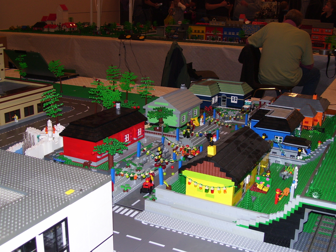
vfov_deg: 32.2
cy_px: 126
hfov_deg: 42.1
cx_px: 168
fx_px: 437
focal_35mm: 45
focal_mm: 7.6
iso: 80
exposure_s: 1/60
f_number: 3
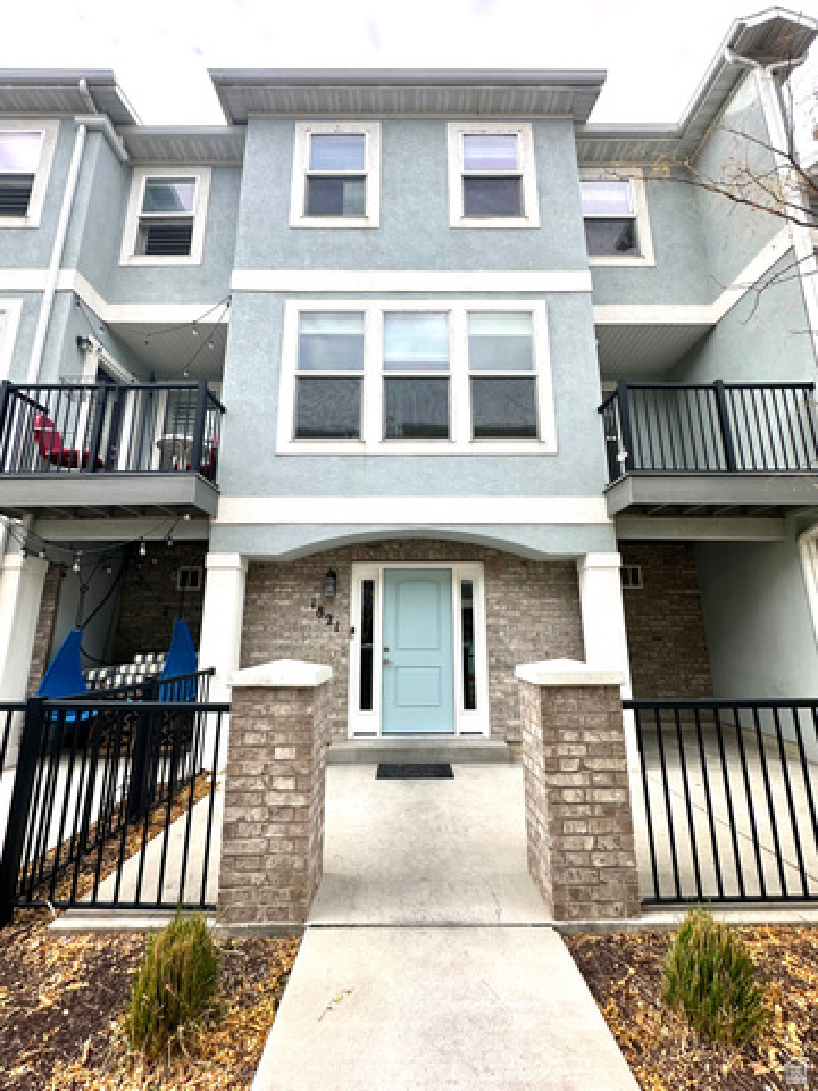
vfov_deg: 102.1
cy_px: 546
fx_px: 441
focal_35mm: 14
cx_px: 409
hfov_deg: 85.7
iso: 40
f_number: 2.2
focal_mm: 2.22
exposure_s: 1/739
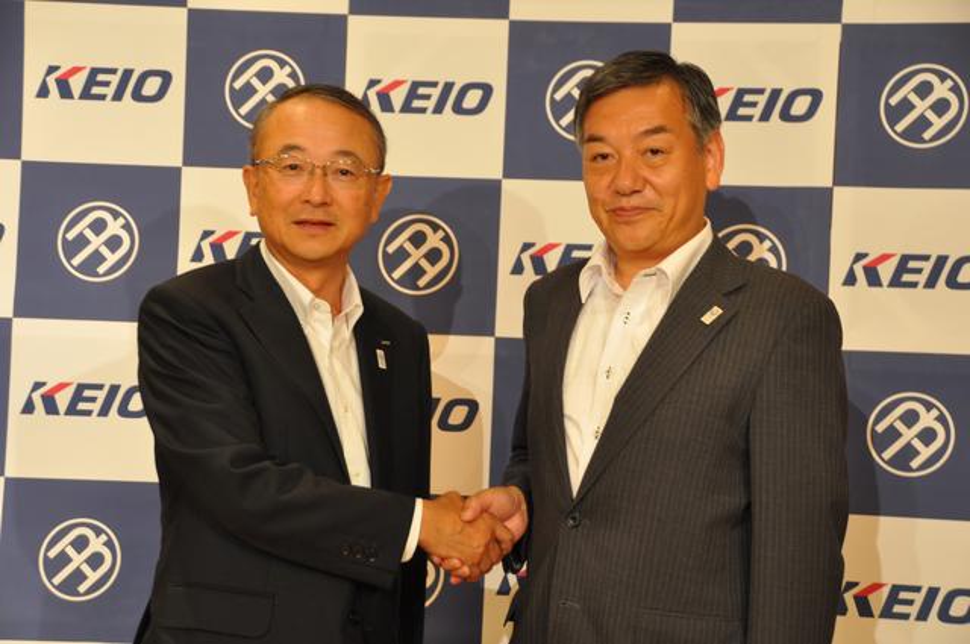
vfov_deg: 16.5
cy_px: 322
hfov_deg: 24.6
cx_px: 485
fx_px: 2220
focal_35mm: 82
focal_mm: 55
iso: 640
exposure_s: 1/15
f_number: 4.8
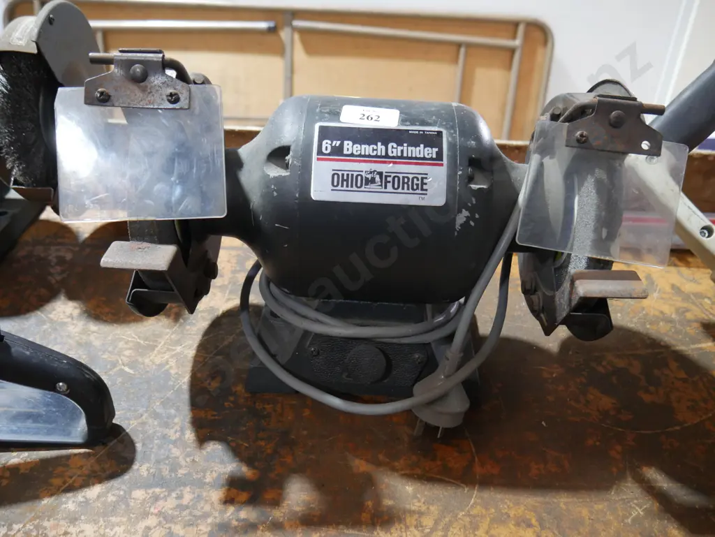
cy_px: 268
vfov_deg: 46.8
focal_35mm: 30
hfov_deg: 59.9
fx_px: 620
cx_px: 358
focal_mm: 15
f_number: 3.6
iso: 1000
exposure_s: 1/60
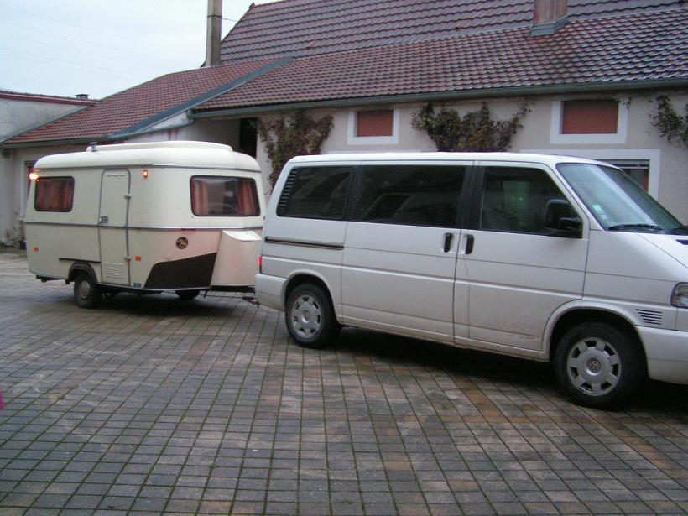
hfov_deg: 49.0
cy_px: 258
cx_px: 344
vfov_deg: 37.7
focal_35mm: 38
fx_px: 755
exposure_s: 1/10
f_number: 2.8
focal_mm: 5.8
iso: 200
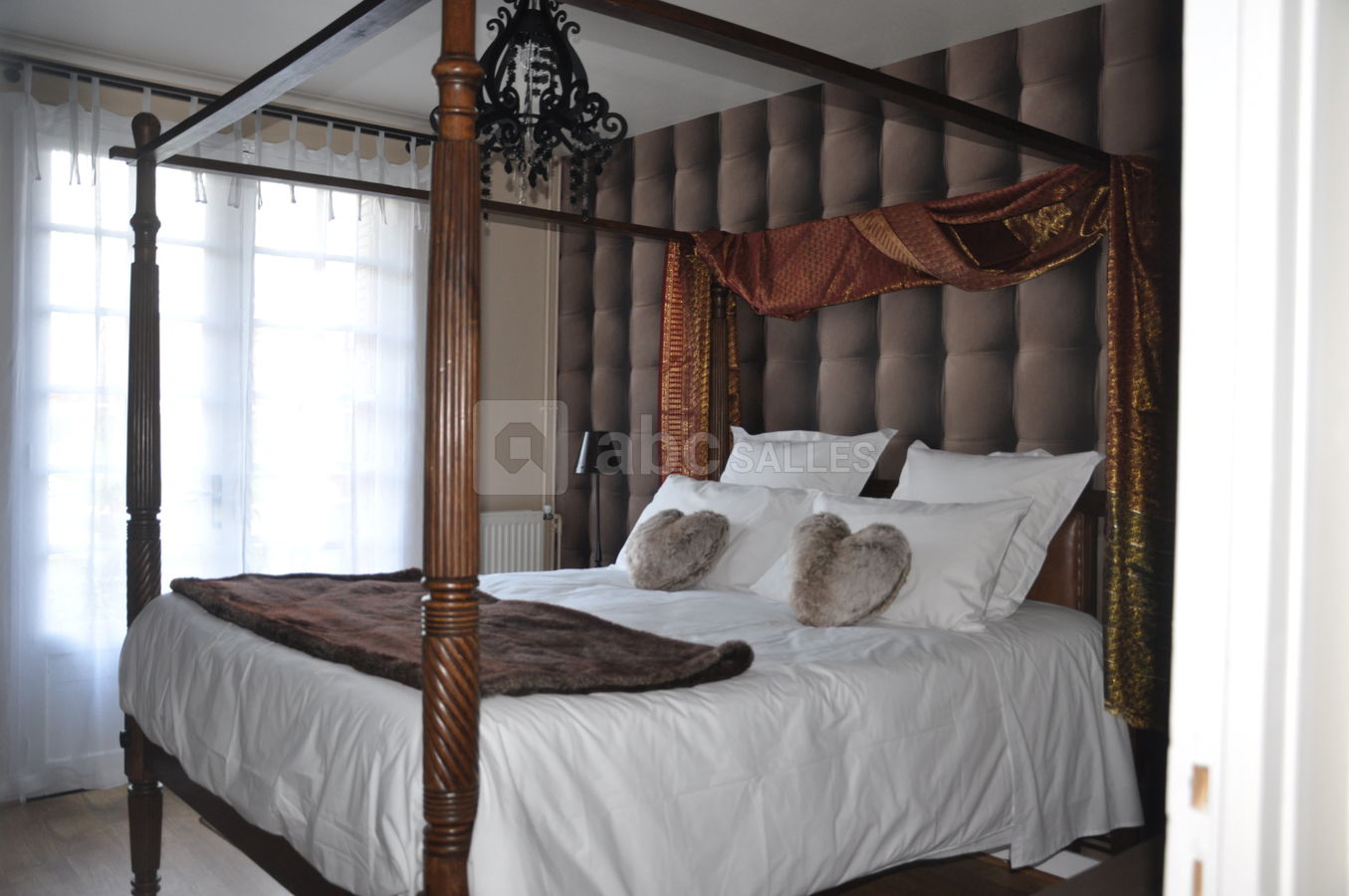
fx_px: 1179
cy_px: 448
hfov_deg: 59.5
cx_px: 674
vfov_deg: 41.6
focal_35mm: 32
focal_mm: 21
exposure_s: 1/15
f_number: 3.8
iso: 400
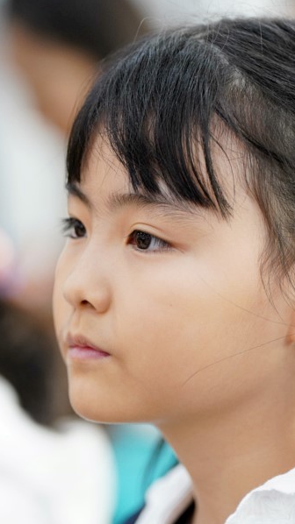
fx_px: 2965
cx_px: 209
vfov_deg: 10.1
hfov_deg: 5.7
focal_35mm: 213
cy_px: 262
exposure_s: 1/160
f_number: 2.8
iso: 1250
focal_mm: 135
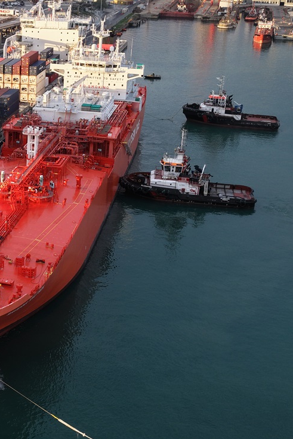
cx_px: -47
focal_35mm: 57
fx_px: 696
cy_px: 182
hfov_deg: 22.2
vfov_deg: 35.0
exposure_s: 1/50
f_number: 2
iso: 320
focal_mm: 14.45
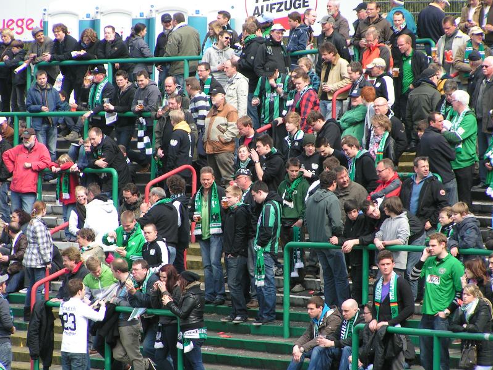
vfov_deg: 5.7
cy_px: 185
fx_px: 3703
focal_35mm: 260
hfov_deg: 7.6
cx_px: 247
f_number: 4.5
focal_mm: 39.6
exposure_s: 1/400
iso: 50
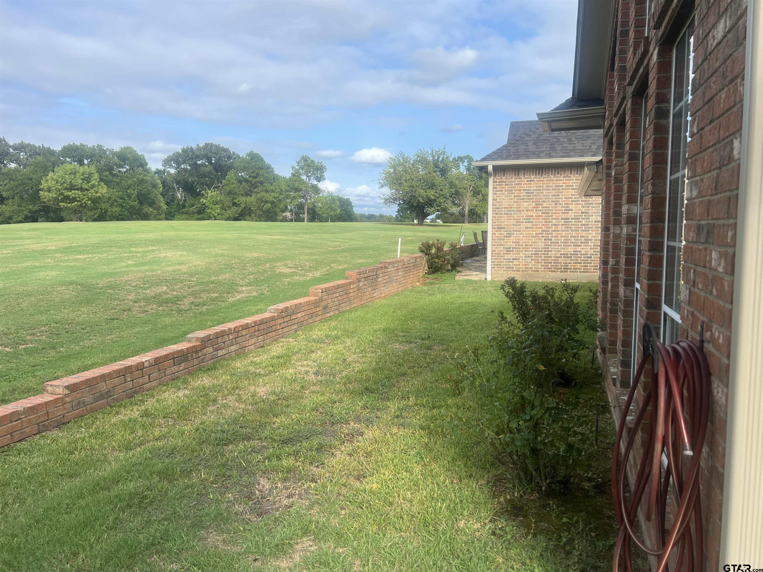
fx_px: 573
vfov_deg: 53.1
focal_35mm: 26
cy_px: 286
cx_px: 382
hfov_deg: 67.3
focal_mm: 5.7
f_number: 1.5
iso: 50
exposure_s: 1/2457
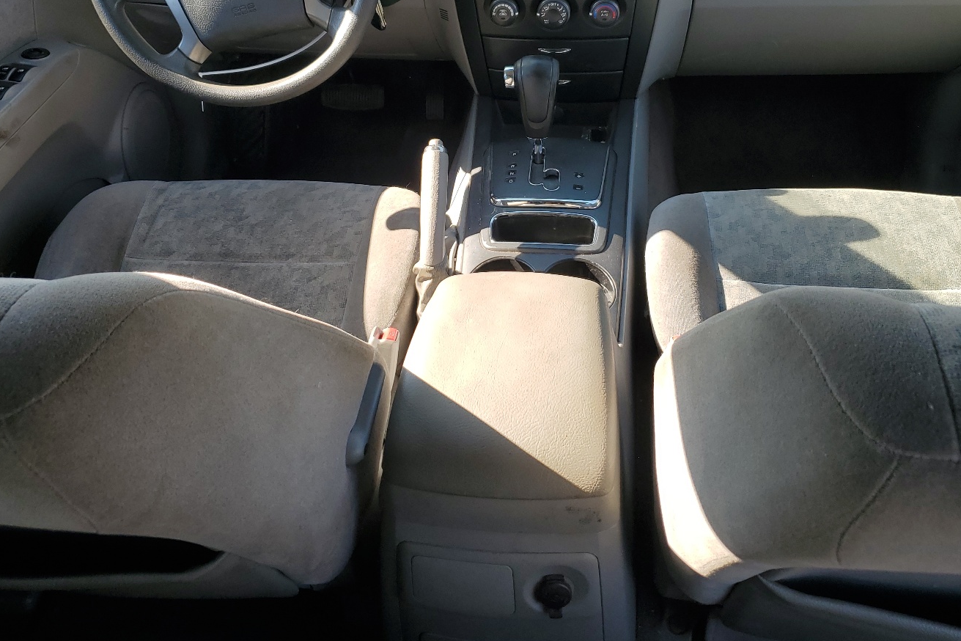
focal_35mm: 33
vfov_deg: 39.4
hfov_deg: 57.1
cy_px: 202
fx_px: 881
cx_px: 520
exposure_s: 1/500
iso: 50
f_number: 1.5
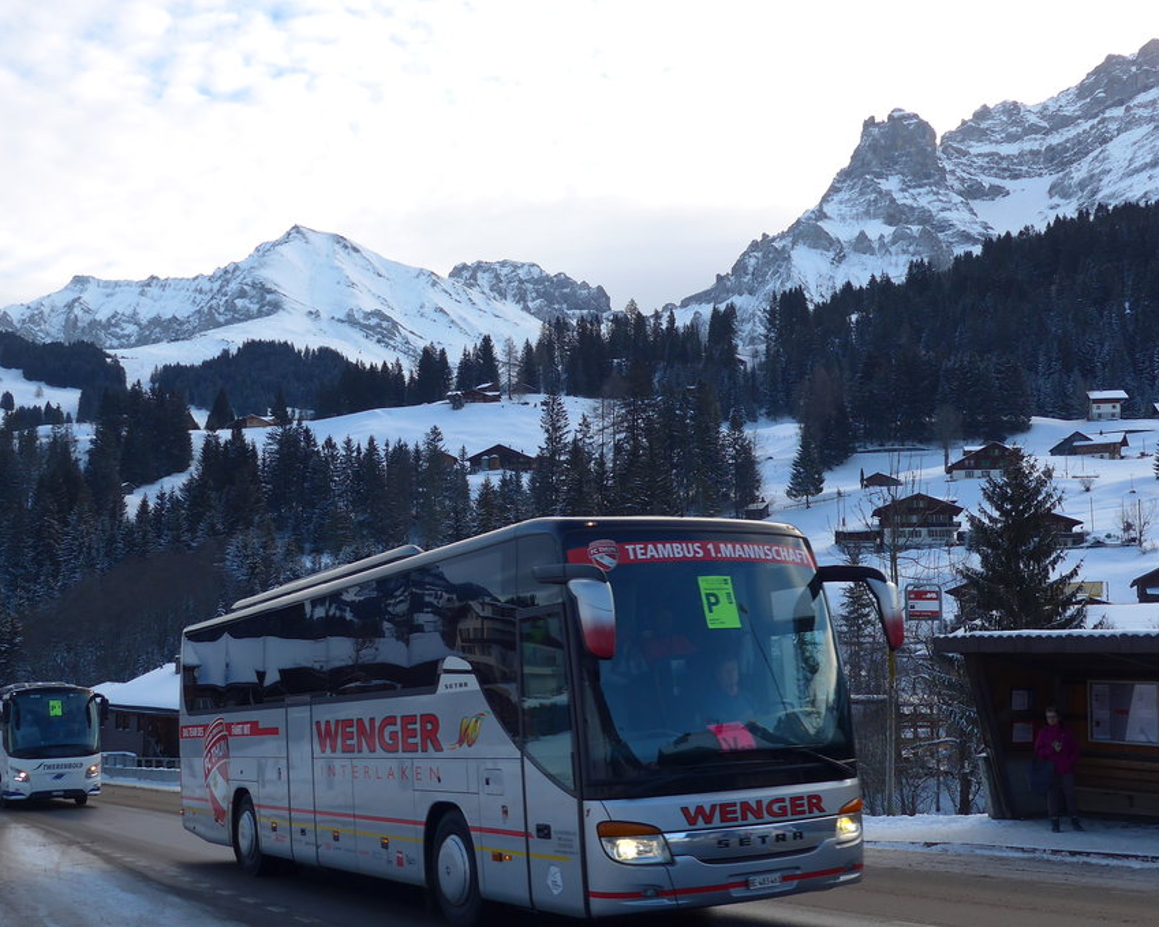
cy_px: 526
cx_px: 508
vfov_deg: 37.3
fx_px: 1372
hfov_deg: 45.7
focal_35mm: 40
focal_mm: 6
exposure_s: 1/400
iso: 80
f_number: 2.8
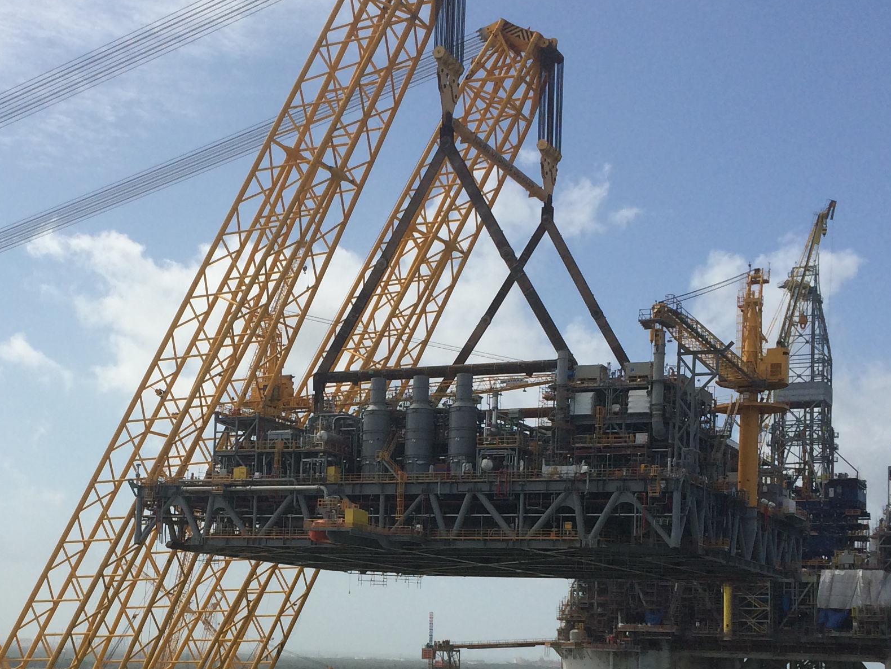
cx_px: 221
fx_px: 1596
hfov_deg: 30.7
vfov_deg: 23.3
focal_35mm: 62
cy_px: 539
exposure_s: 1/5128
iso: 40
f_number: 2.2
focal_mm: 4.12
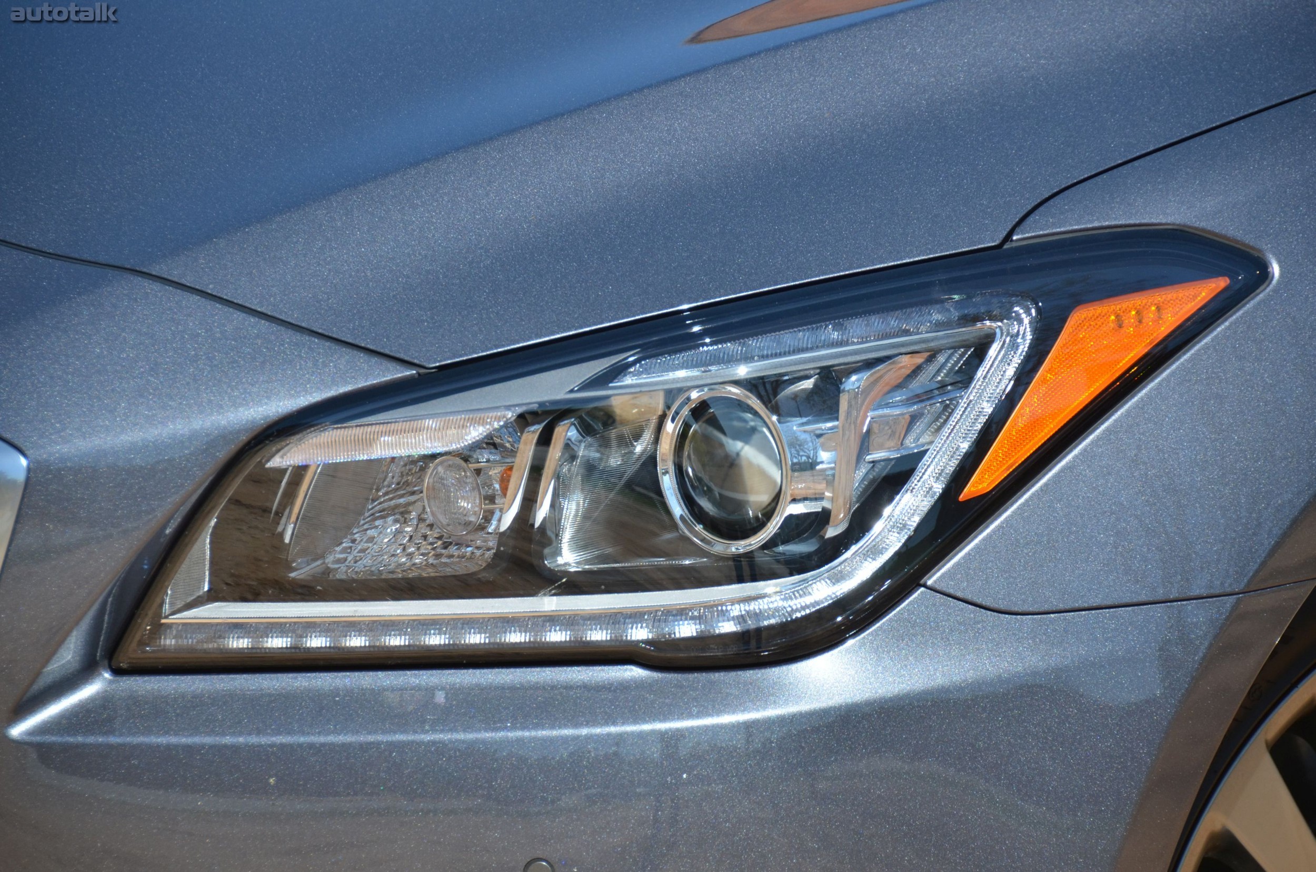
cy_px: 436
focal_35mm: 225
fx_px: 8208
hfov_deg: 9.2
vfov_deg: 6.1
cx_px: 658
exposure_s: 1/1600
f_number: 6.3
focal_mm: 150
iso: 400
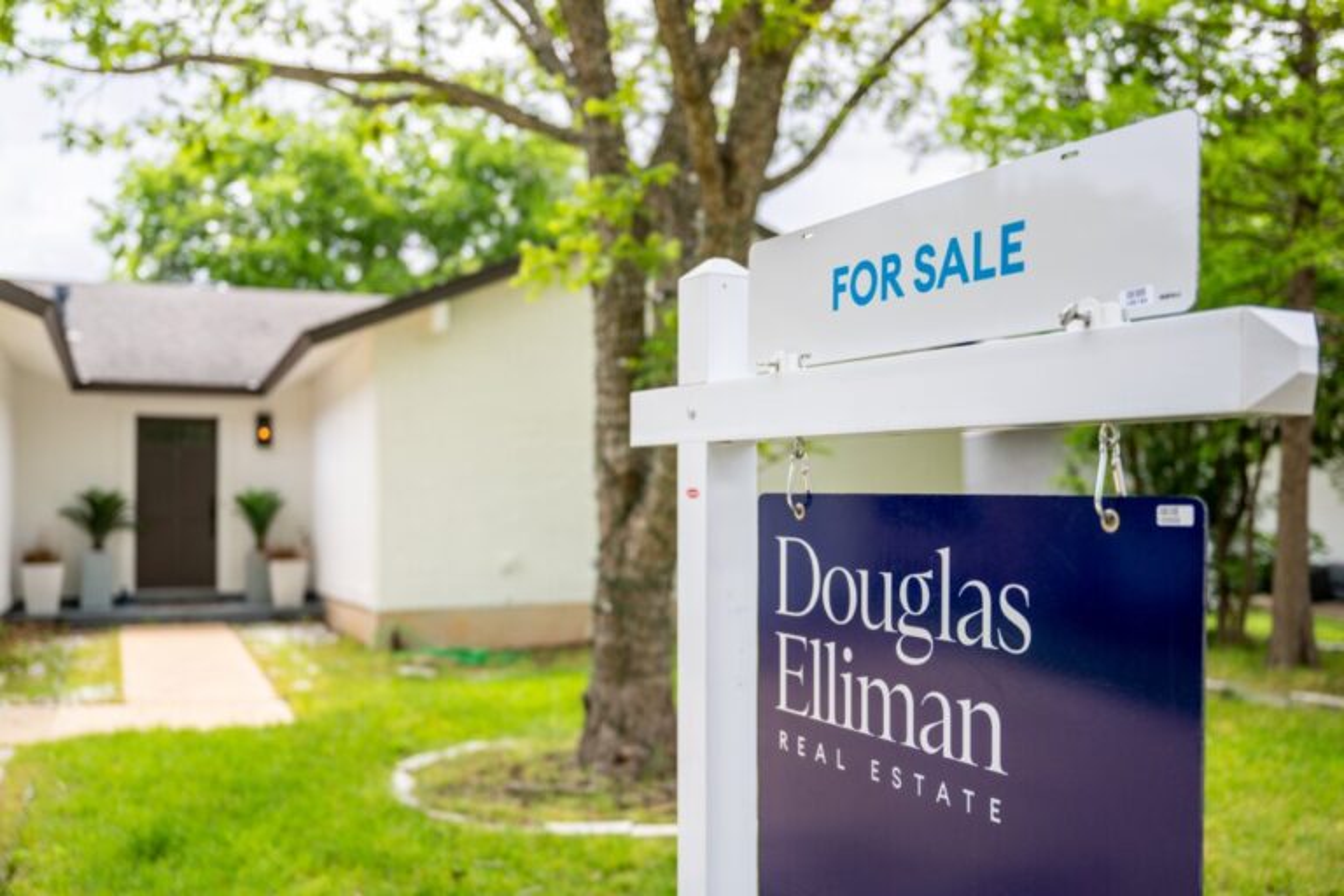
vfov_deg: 40.5
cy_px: 448
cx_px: 672
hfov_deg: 58.0
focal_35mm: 32
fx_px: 1213
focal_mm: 32.5
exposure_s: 1/1000
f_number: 2.8
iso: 64
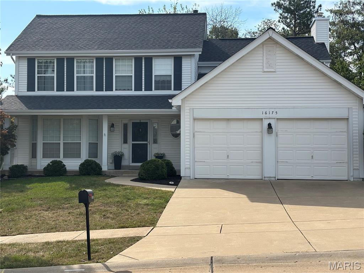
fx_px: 547
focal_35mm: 52
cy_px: 136
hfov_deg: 36.8
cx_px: 182
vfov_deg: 28.0
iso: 40
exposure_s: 1/2105
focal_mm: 5.96
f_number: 1.6
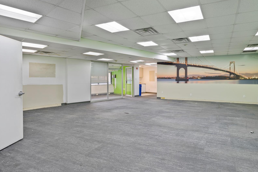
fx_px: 129
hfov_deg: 88.2
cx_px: 162
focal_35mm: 18
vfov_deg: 67.3
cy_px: 81
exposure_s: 2.5
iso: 100
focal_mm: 14
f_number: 8
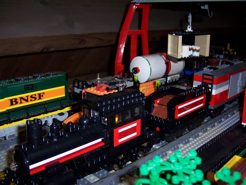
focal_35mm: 36
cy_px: 92
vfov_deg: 39.7
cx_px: 123
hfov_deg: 51.4
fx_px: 256
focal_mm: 6.2
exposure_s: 1/60
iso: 80
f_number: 2.8
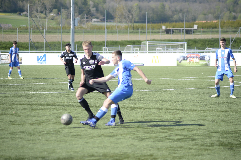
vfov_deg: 7.4
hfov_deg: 11.1
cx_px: 120
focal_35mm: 185
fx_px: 1237
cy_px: 80
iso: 180
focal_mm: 185
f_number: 4.5
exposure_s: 1/640
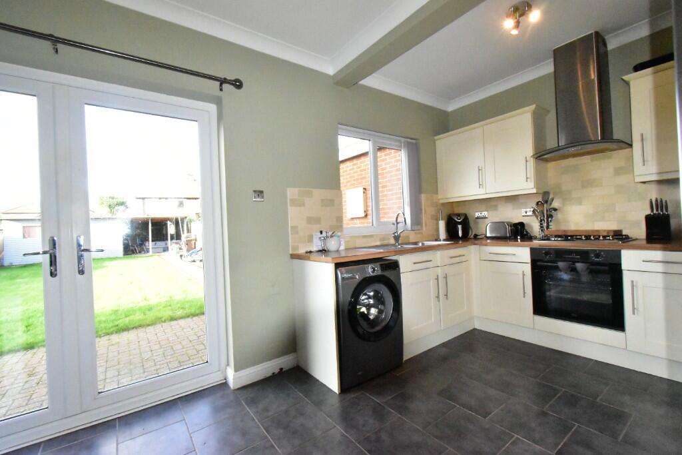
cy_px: 228
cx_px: 341
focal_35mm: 15
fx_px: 284
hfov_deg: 100.4
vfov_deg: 77.3
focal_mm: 10
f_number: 14
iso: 12800
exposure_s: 1/200
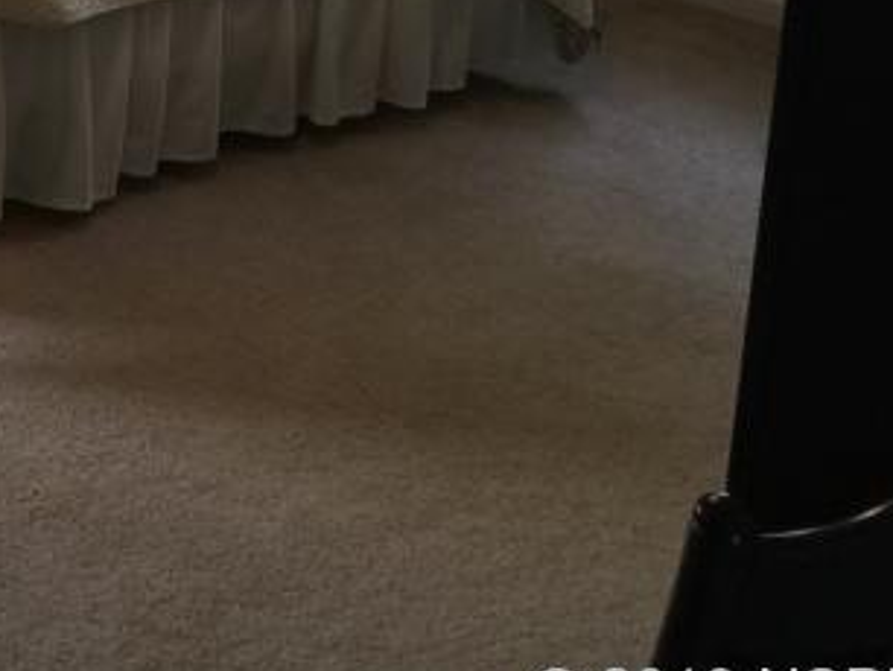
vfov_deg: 14.0
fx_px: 2504
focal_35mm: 97
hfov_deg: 17.9
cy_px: -411
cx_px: -484
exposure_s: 1/15
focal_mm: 4.15
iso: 40
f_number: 2.2
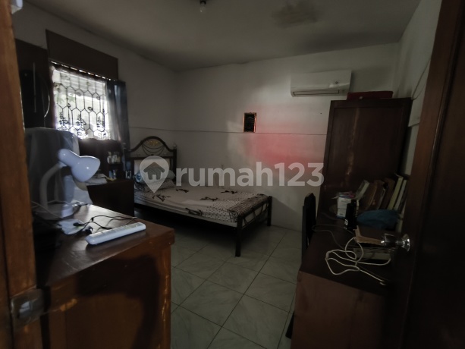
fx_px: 215
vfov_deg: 78.1
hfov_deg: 94.5
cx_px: 232
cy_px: 174
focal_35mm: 16
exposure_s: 1/14.3
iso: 1250
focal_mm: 1.65
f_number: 2.2
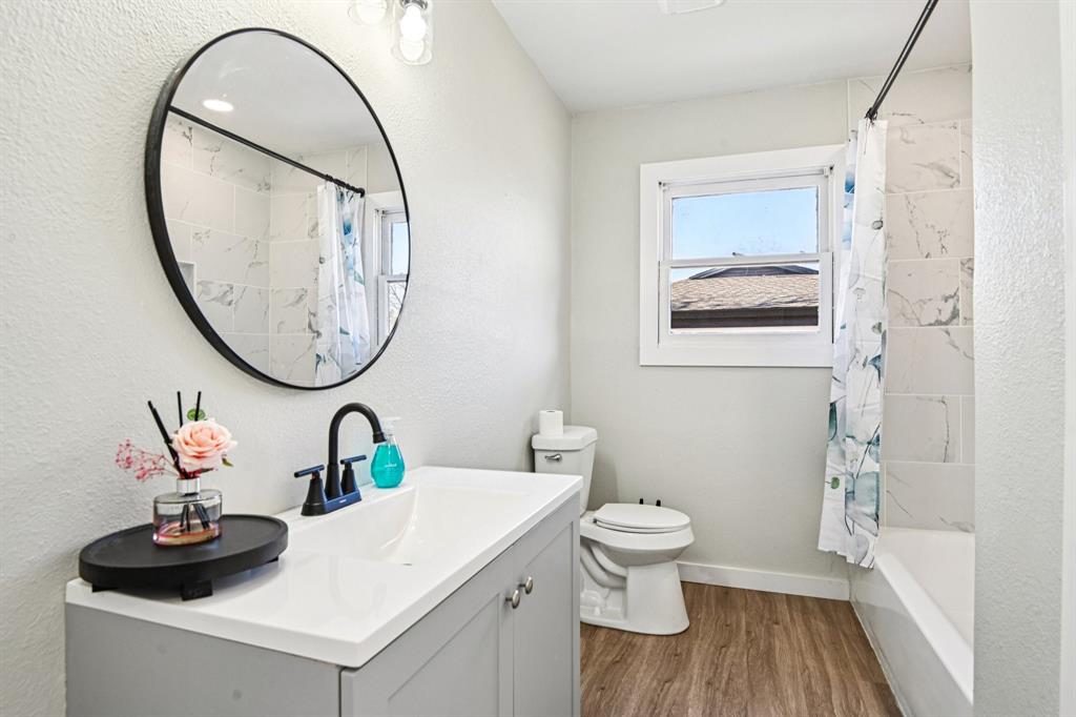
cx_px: 538
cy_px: 358
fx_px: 568
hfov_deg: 86.9
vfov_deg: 64.5
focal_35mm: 19
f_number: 8
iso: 400
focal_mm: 19
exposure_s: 1/100
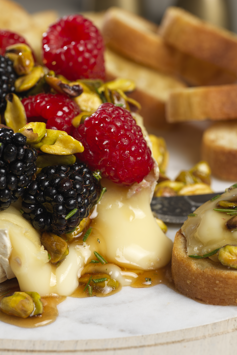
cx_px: 121
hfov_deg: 10.5
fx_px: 1293
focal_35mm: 131
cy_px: 178
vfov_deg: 15.6
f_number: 10
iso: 100
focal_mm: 120
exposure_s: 1/200
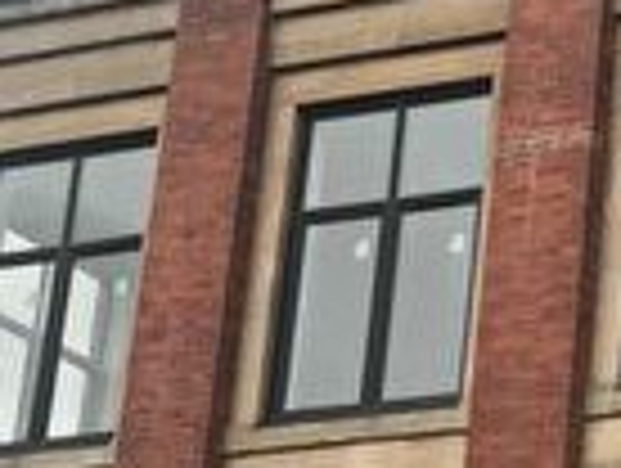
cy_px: 583
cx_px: 1138
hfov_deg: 12.6
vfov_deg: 10.3
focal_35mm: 142
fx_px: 2552
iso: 20
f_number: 1.8
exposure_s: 1/2227
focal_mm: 3.99
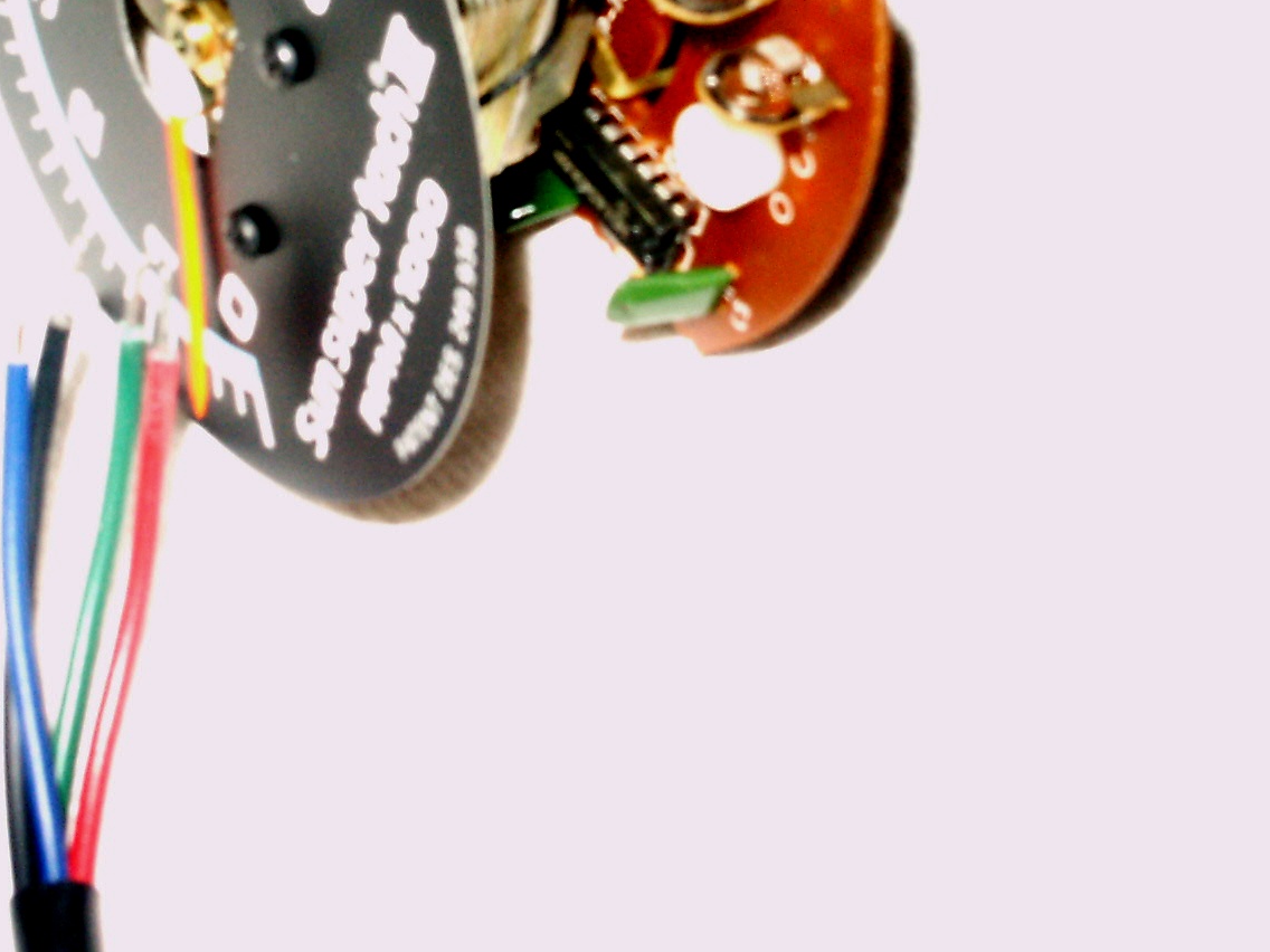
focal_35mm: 70
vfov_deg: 20.6
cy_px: 108
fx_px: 2568
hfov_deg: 27.7
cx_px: 455
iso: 200
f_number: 6.7
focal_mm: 7.2
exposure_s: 1/45
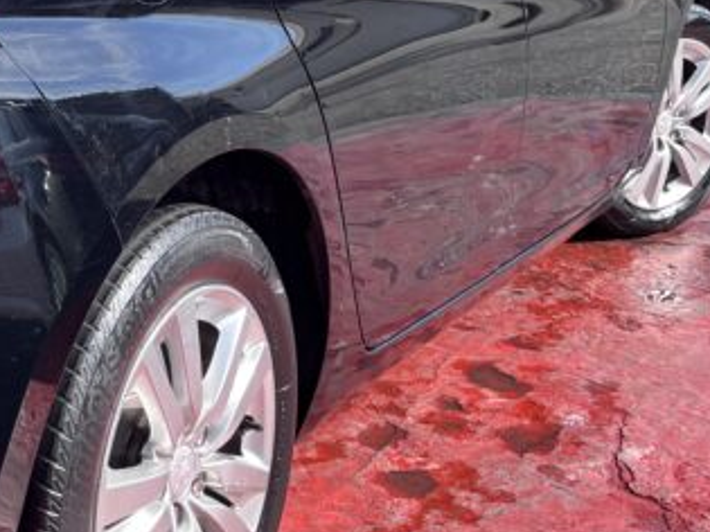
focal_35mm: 66
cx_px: -133
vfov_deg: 22.1
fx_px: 1353
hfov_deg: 26.3
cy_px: 144
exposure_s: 1/727
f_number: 1.6
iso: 50
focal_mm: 5.1
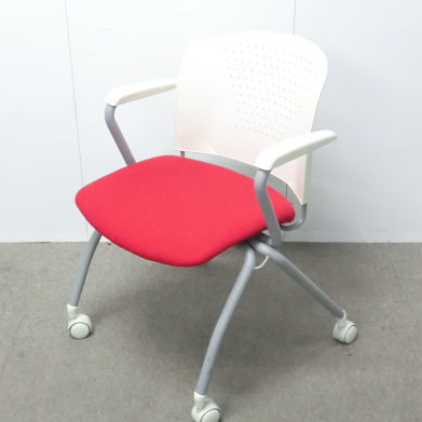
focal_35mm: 55
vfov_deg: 31.1
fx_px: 759
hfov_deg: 31.1
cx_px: 208
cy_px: 183
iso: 800
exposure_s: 1/30
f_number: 3.9
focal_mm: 6.9
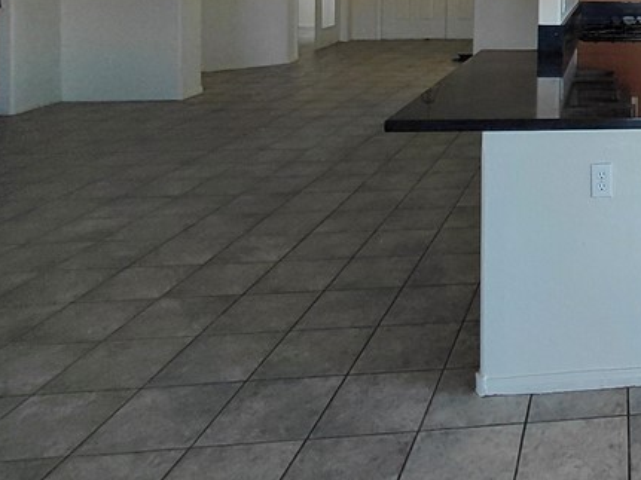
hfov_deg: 38.8
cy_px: -31
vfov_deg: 33.5
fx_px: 703
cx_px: 730
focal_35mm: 38
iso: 64
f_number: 2.2
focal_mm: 1.64
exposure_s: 1/60
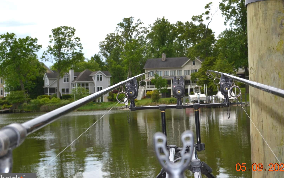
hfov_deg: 34.9
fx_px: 449
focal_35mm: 58
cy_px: 66
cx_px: 177
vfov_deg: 22.3
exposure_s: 1/200
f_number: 9
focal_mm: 30
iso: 100
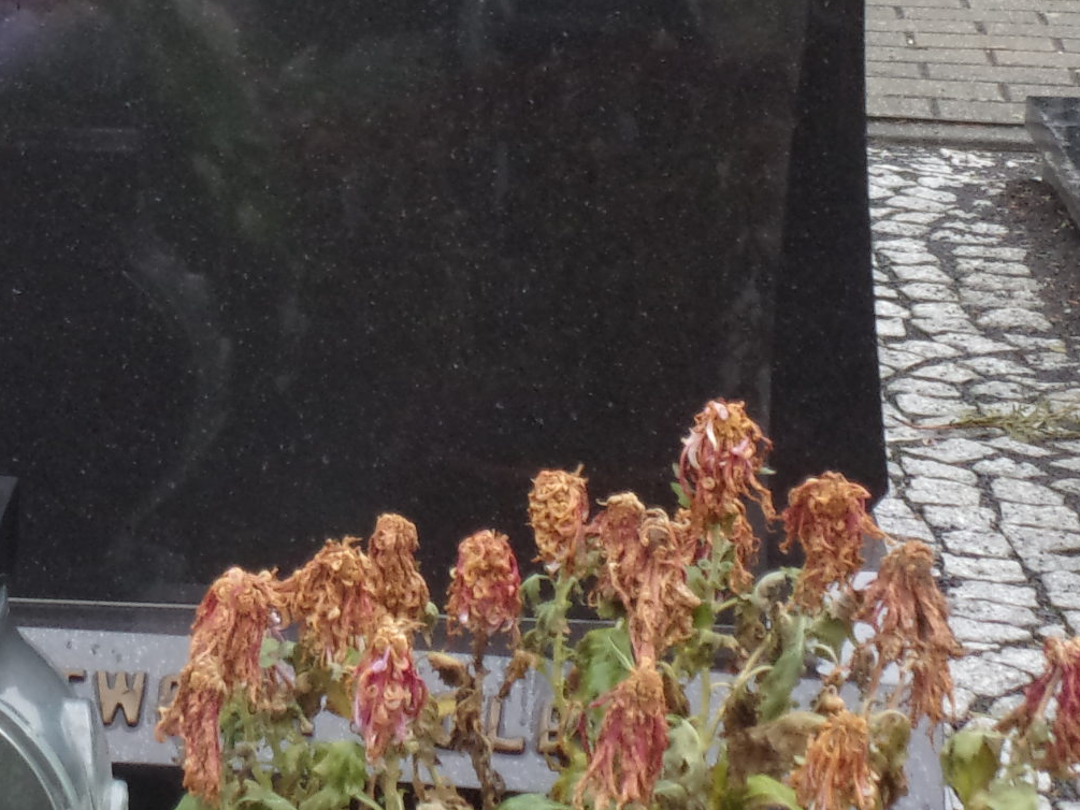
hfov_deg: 11.9
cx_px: 46
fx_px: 5149
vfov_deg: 9.0
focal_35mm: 165
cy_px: 139
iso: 160
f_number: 5.2
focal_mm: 11.5
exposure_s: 1/34
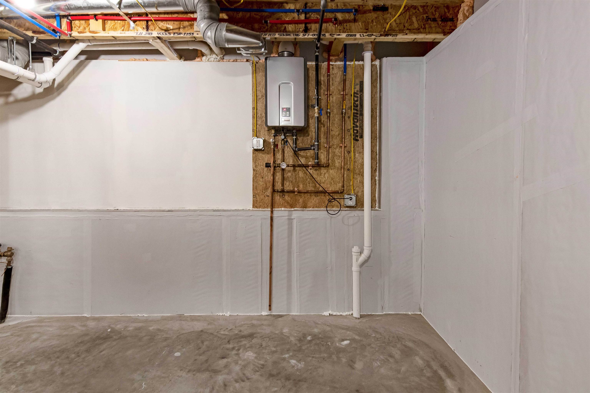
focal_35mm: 18
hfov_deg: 90.0
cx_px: 295
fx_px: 295
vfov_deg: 67.4
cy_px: 196
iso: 400
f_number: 7.1
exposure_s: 1/8
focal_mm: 12
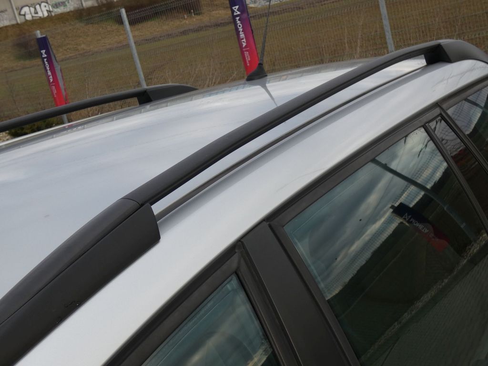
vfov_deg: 30.3
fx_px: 677
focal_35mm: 48
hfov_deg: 39.7
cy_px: 183
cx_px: 244
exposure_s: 1/200
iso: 80
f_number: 3.8
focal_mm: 8.6
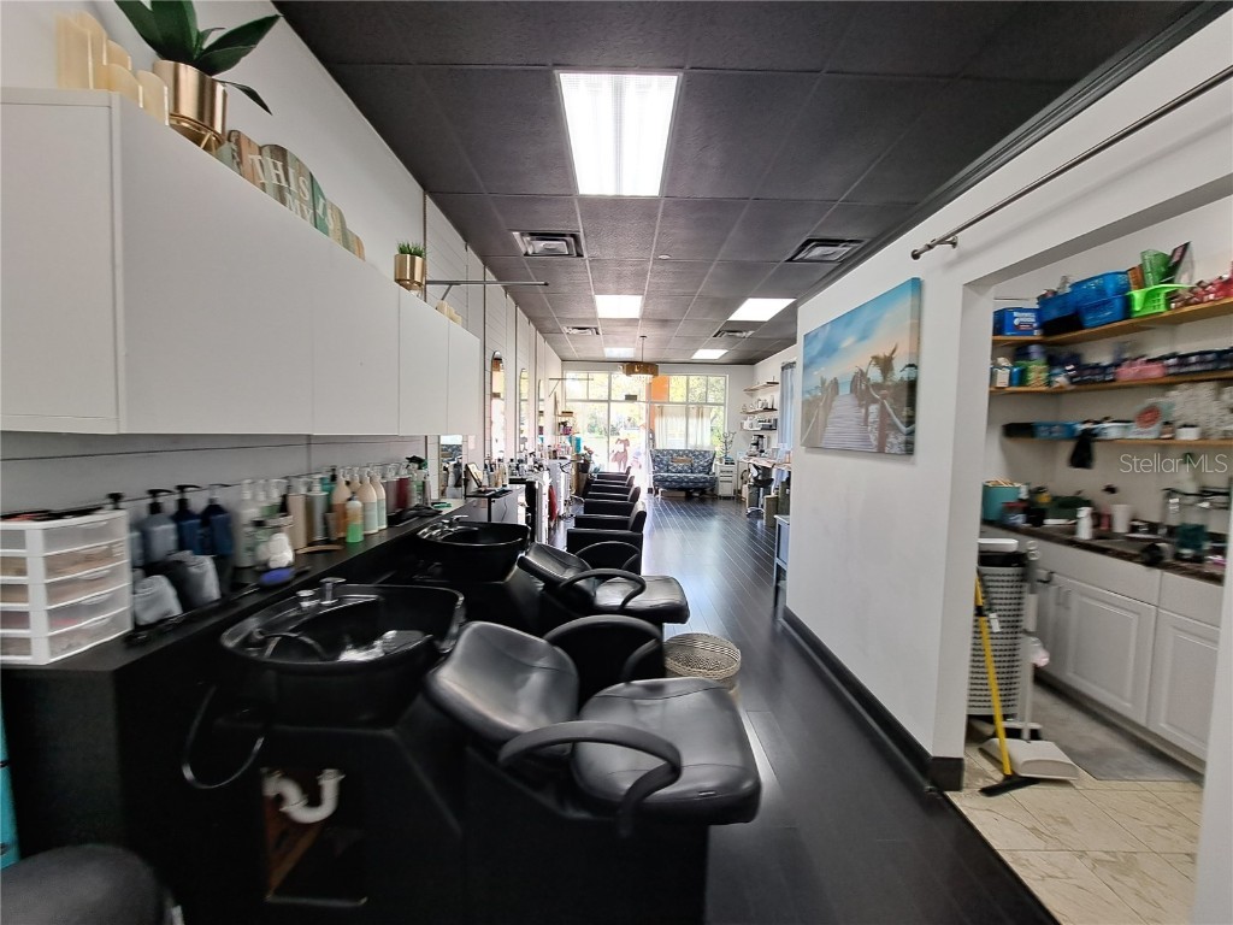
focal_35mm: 13
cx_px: 616
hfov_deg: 106.2
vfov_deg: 89.9
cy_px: 462
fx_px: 463
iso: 50
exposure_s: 1/40
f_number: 2.2
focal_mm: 1.74
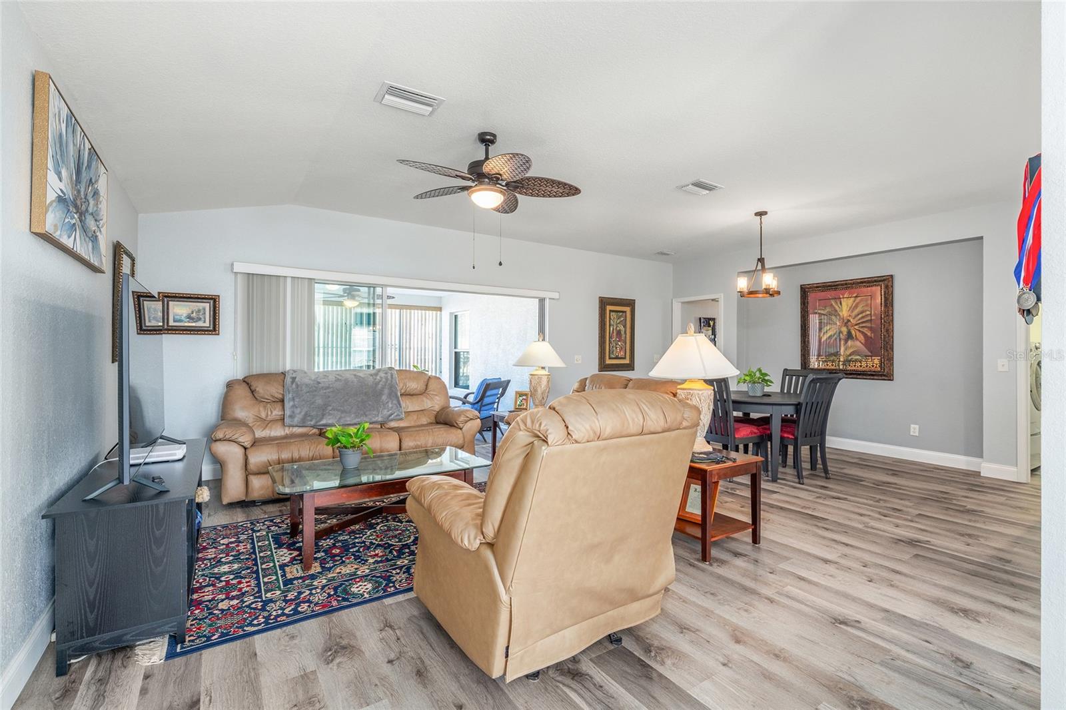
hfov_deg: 96.7
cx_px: 533
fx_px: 474
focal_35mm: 16
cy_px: 355
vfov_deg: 73.7
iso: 320
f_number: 9
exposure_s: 1/5
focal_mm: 16
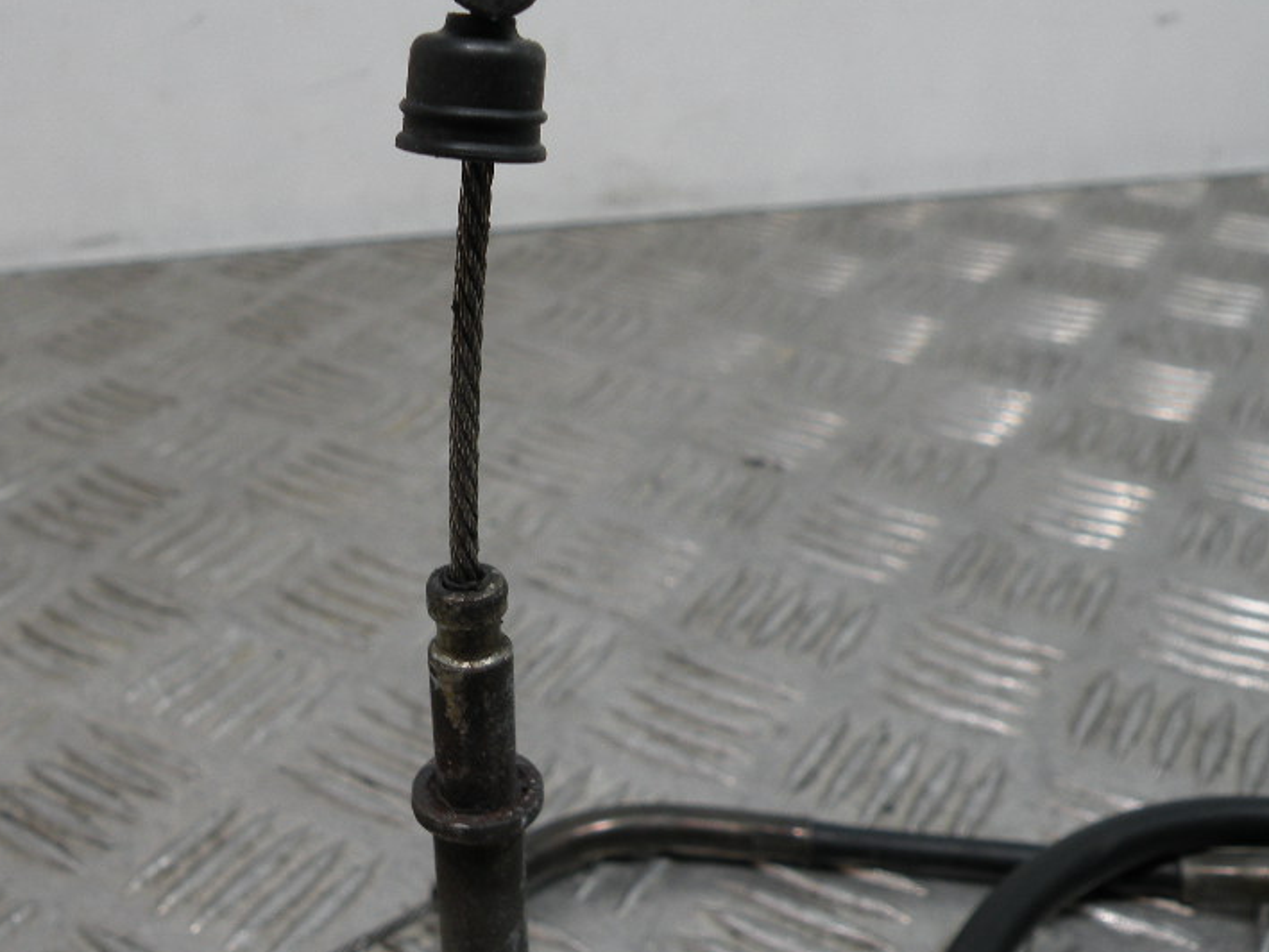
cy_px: 406
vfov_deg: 36.8
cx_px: 430
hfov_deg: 47.1
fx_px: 1430
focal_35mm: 39
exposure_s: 1/82.8
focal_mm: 4.7
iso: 64
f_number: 3.2
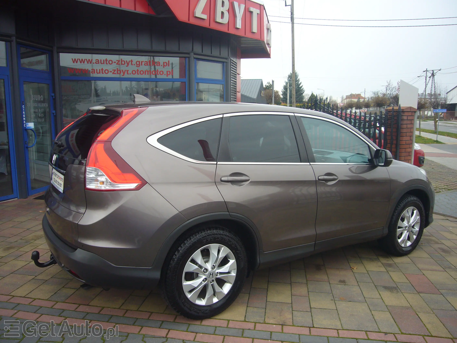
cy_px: 172
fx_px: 370
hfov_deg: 63.4
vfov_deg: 49.7
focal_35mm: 28
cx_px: 228
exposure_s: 1/125
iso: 80
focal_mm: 4.6
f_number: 2.8
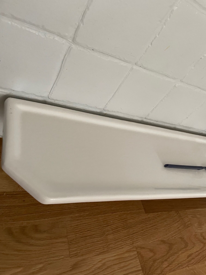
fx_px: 206
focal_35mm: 26
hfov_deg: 53.1
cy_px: 138
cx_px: 103
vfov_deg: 67.3
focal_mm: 4.2
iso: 500
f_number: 1.6
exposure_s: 1/49
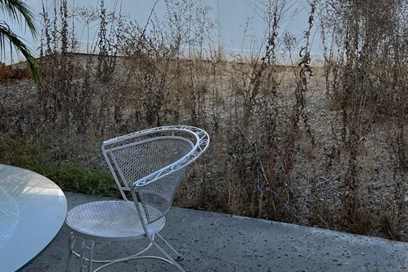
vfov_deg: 24.5
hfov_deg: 35.9
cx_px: 272
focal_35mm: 55
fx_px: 624
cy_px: 82
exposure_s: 1/1698
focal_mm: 5.7
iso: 50
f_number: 1.5
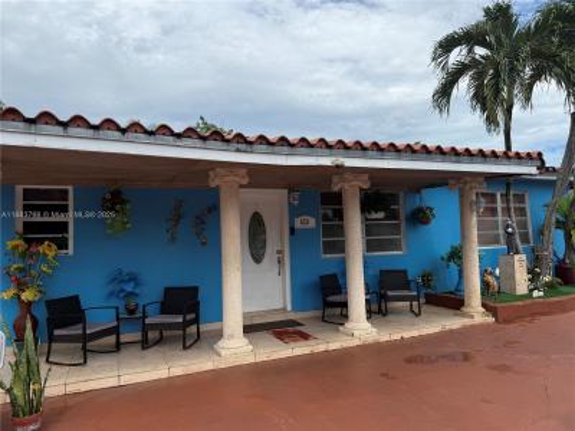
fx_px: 399
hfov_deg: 71.6
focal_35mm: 24
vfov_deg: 56.8
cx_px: 288
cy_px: 216
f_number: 1.78
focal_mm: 6.76
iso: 80
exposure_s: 1/5319
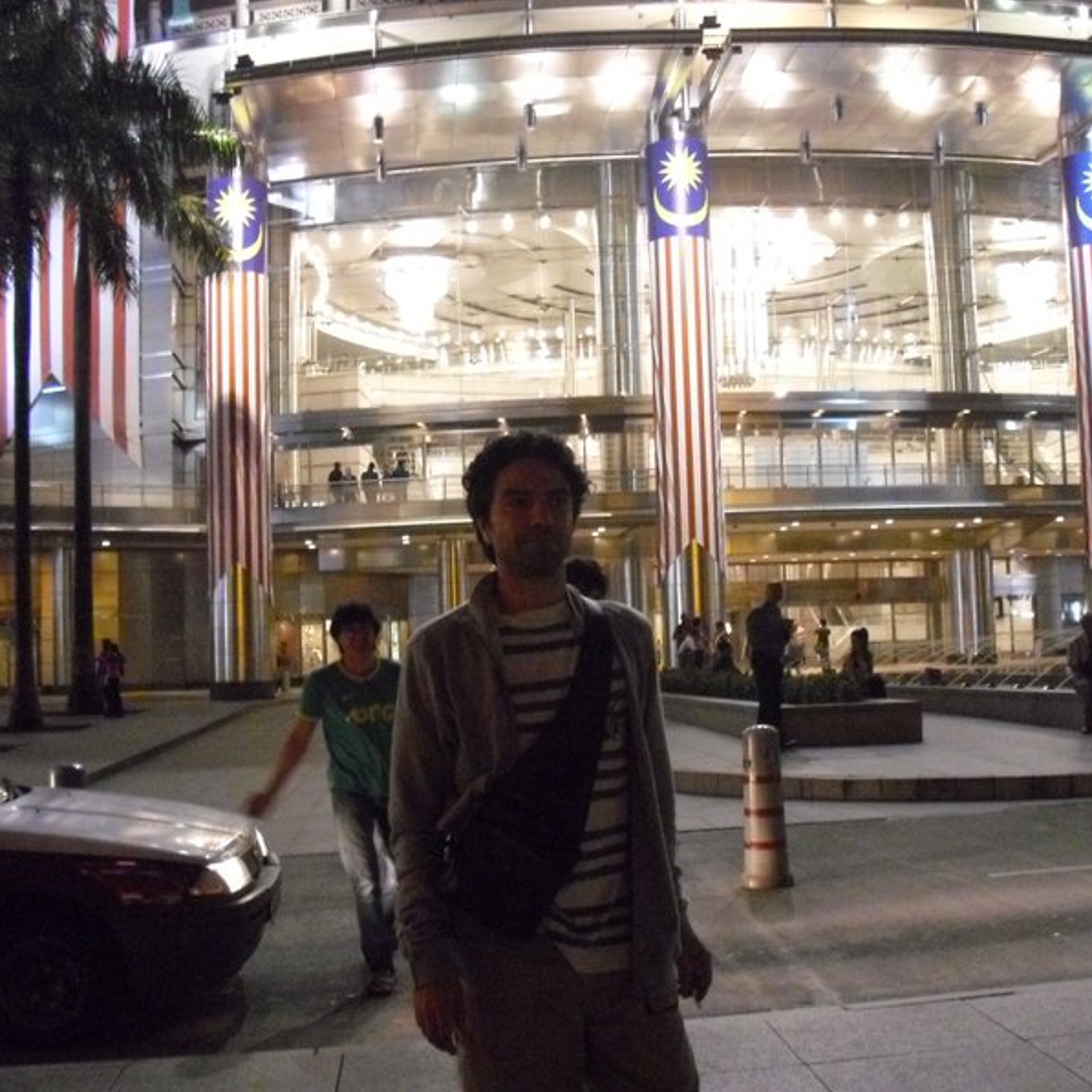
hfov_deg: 37.4
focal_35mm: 45
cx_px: 651
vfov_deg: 37.6
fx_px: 1606
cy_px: 547
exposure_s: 1/20
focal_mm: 6.2
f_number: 2.8
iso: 800
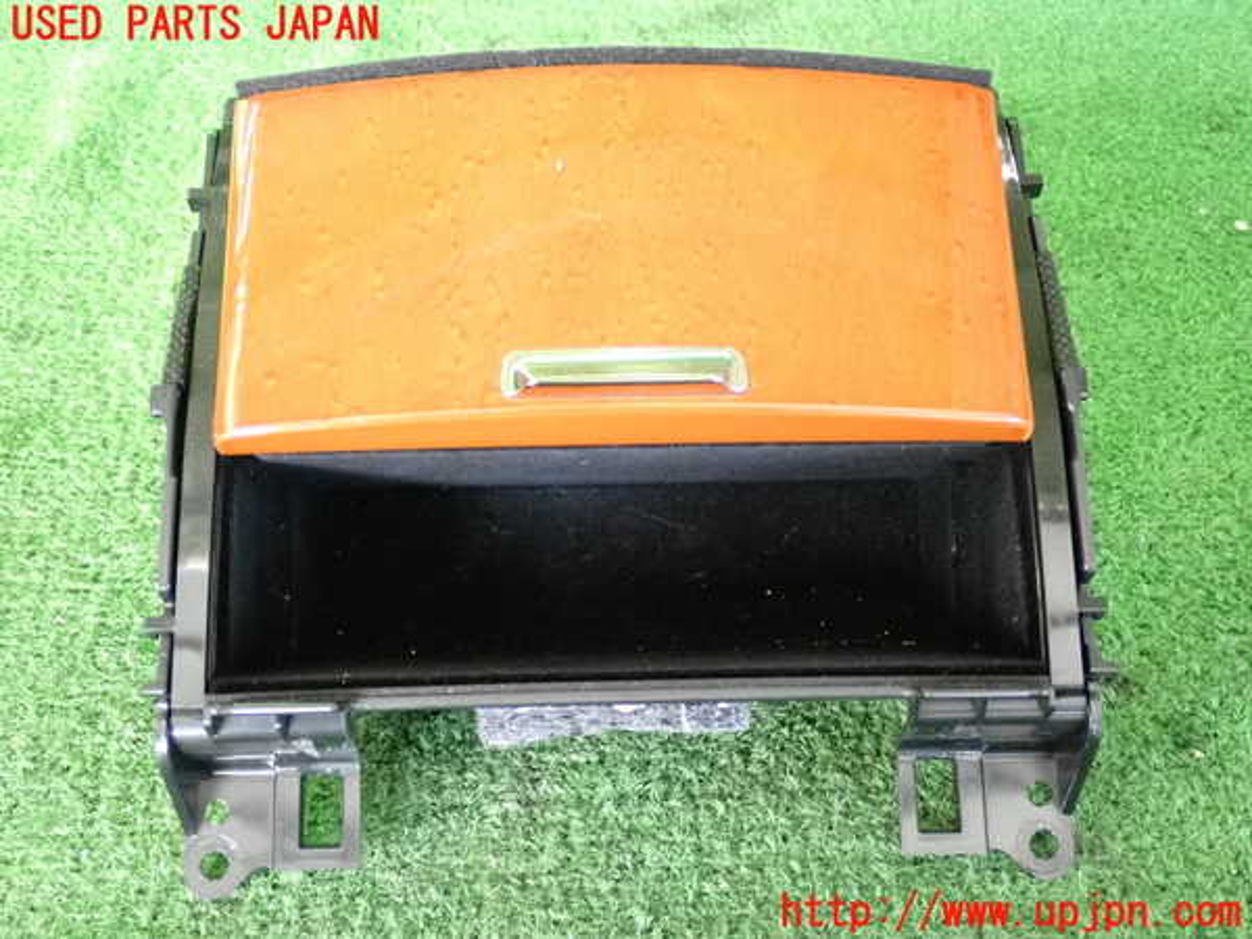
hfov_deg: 40.4
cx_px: 626
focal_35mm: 47
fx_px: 1700
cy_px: 470
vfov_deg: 30.9
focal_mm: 8.4
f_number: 3.1
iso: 2000
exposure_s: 1/125
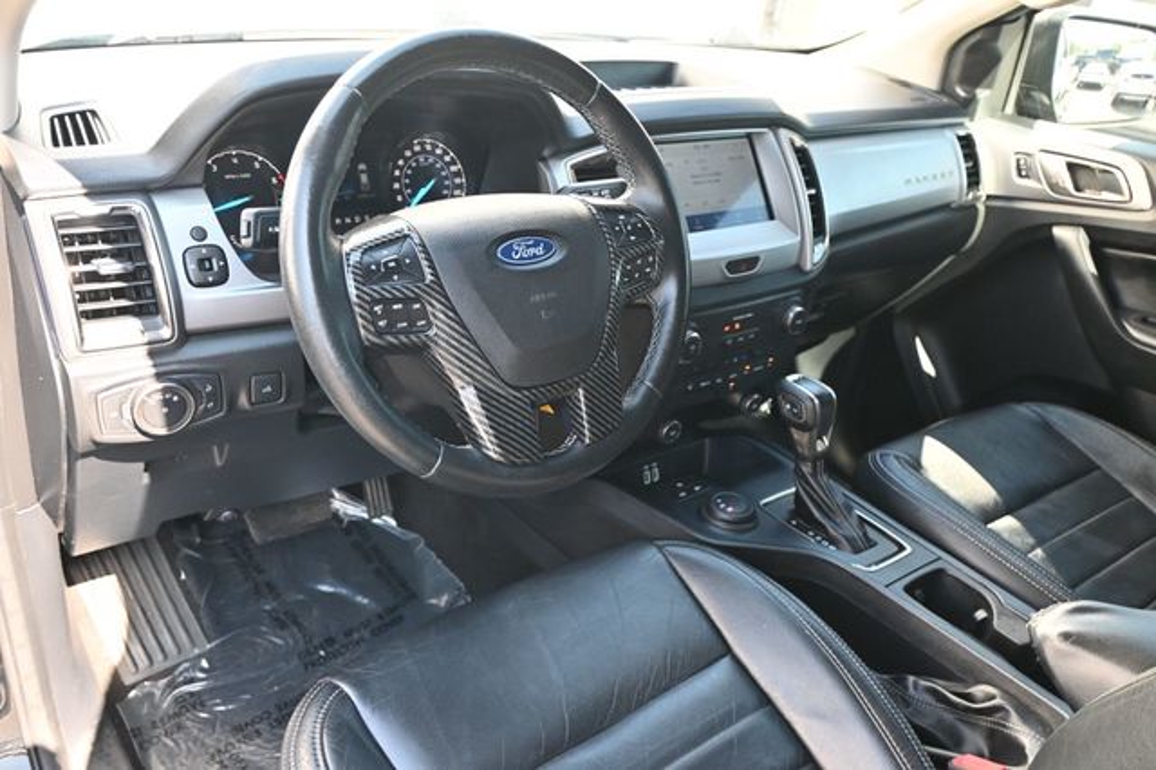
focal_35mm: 29
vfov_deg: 44.6
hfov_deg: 63.2
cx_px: 578
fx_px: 939
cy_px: 385
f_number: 3.8
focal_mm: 19.5
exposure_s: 1/125
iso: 720
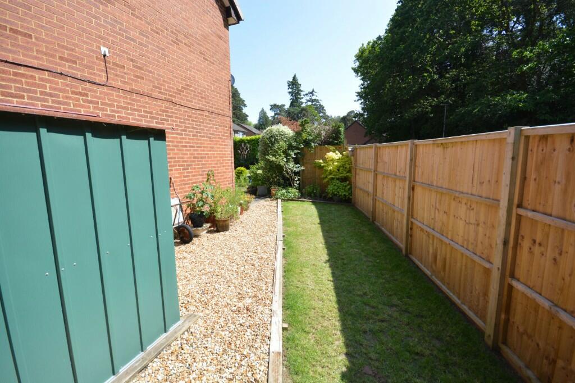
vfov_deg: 77.3
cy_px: 192
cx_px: 288
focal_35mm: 15
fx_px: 239
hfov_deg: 100.4
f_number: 8
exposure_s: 1/500
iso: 400
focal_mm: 10
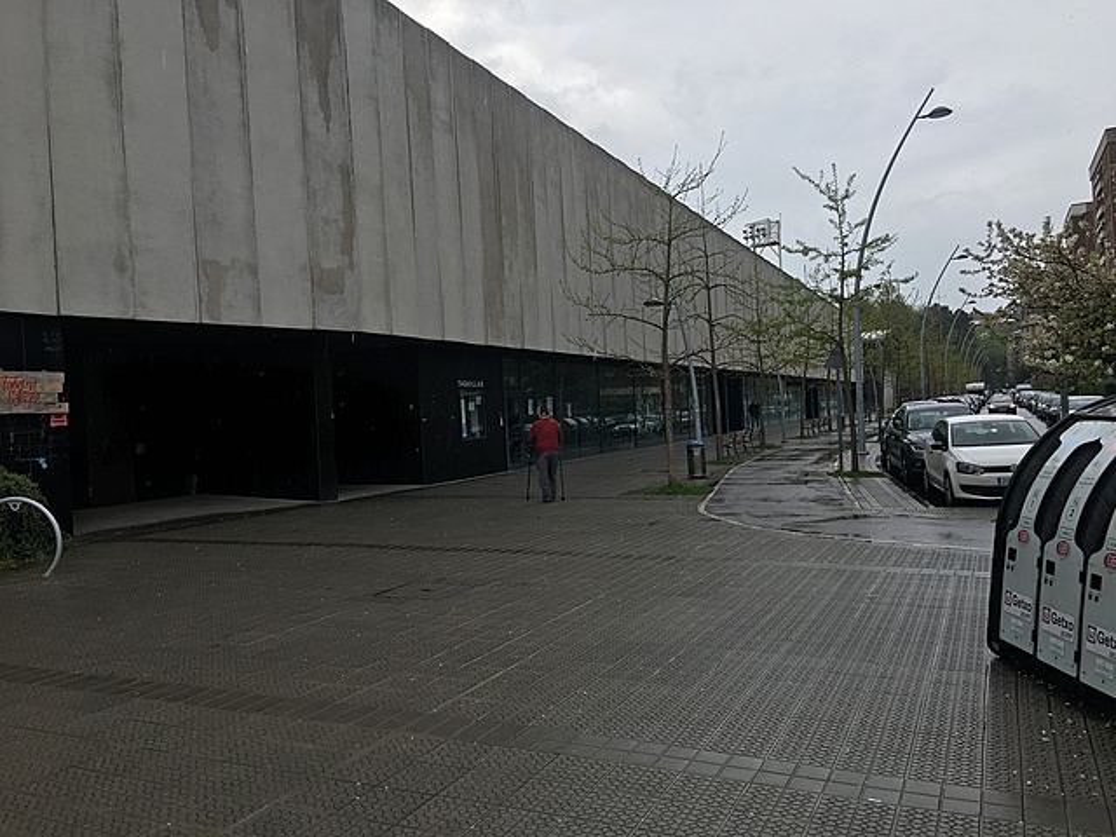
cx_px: 558
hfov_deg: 61.7
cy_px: 418
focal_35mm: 29
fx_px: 935
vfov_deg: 48.2
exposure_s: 1/845
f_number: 2.2
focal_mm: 4.15
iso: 25
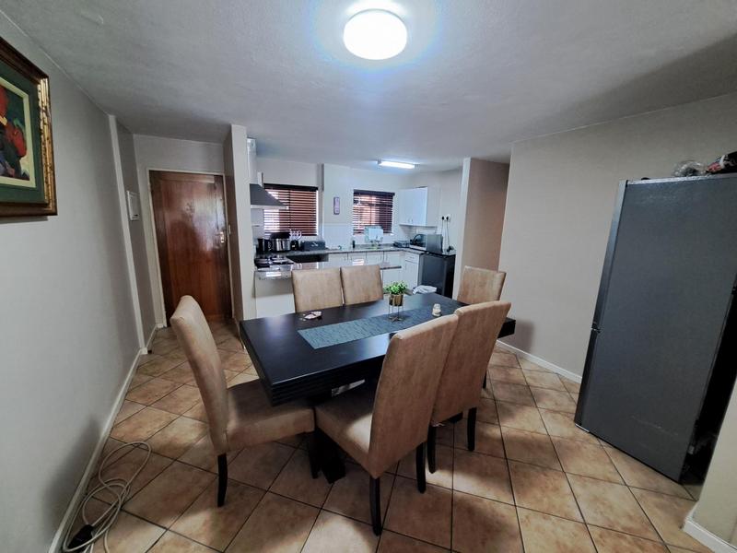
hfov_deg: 106.2
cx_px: 368
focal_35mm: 13
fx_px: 277
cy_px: 276
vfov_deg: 89.9
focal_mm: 1.74
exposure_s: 1/25
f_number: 2.2
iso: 250
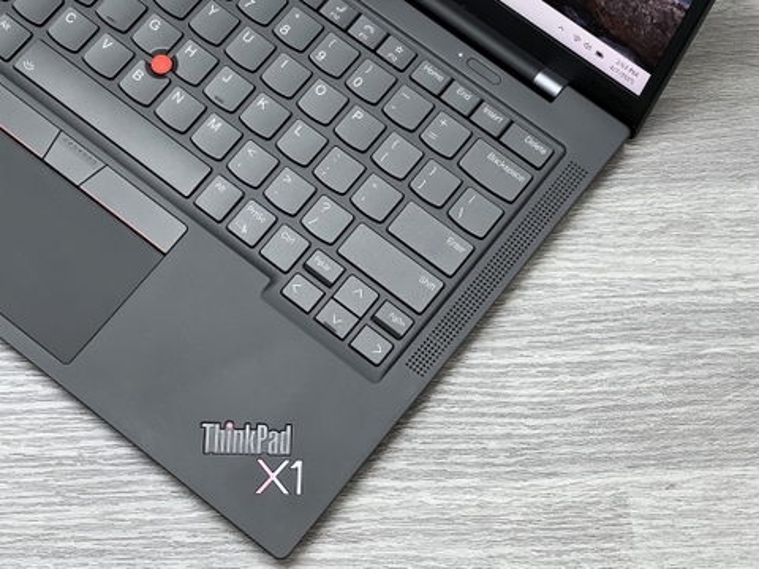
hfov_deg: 25.3
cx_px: 380
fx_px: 1688
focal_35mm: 77
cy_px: 284
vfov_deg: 19.1
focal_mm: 9
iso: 320
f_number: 2.8
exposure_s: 1/60
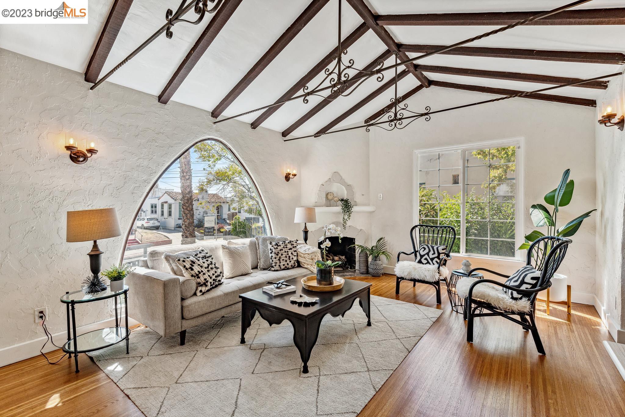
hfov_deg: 96.7
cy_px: 208
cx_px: 312
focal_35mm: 16
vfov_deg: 73.7
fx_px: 278
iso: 320
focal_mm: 16
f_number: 11
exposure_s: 1/80
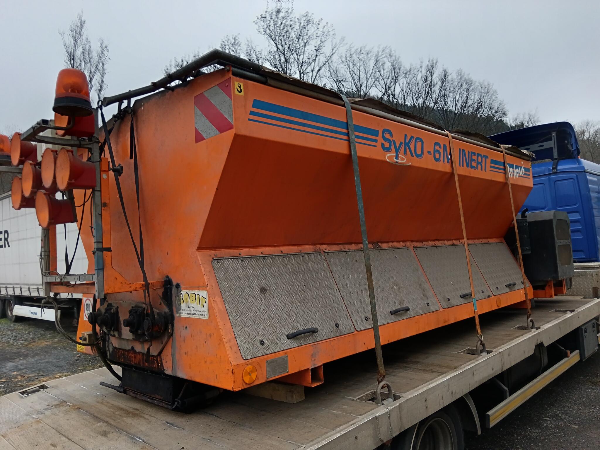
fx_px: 468
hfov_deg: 65.3
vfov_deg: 51.4
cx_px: 300
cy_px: 225
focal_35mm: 27
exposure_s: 1/100
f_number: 1.9
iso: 226
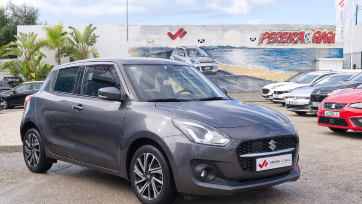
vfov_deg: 23.5
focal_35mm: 51
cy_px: 122
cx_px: 160
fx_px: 490
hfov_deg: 40.5
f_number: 9
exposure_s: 1/160
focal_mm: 26.4
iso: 160
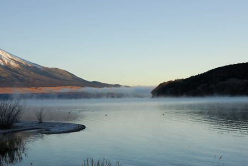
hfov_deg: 37.7
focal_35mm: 52
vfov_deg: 26.0
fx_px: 359
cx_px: 79
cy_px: 98
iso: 400
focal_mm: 20
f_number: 11
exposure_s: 1/160
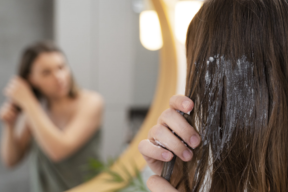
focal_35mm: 47
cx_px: 174
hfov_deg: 41.7
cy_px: 118
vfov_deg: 28.6
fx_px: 376
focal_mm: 36
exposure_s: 1/400
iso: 640
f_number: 2.8
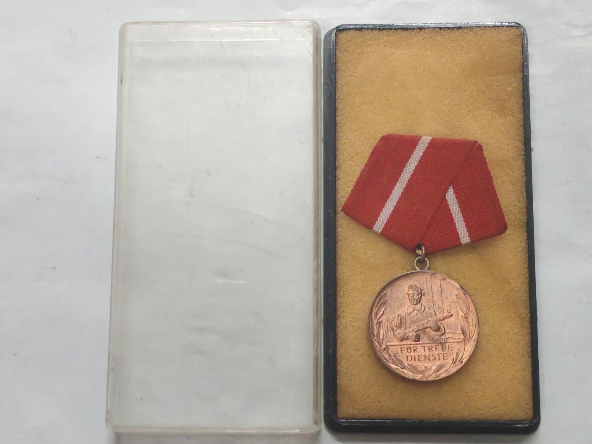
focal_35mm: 68
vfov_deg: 21.6
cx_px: 296
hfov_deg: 28.6
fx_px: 1163
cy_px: 222
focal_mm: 5.52
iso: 800
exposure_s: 1/50
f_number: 1.95
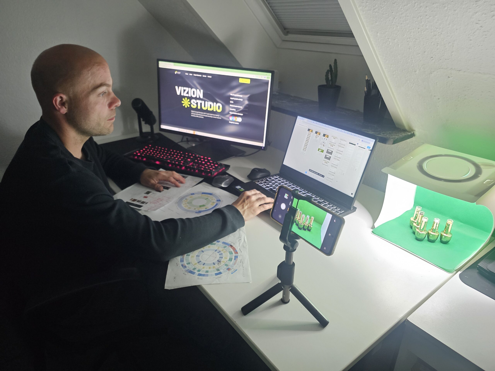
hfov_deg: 73.9
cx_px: 248
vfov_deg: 58.9
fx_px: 329
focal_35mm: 23
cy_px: 186
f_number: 1.7
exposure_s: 1/40
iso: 640
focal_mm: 6.3
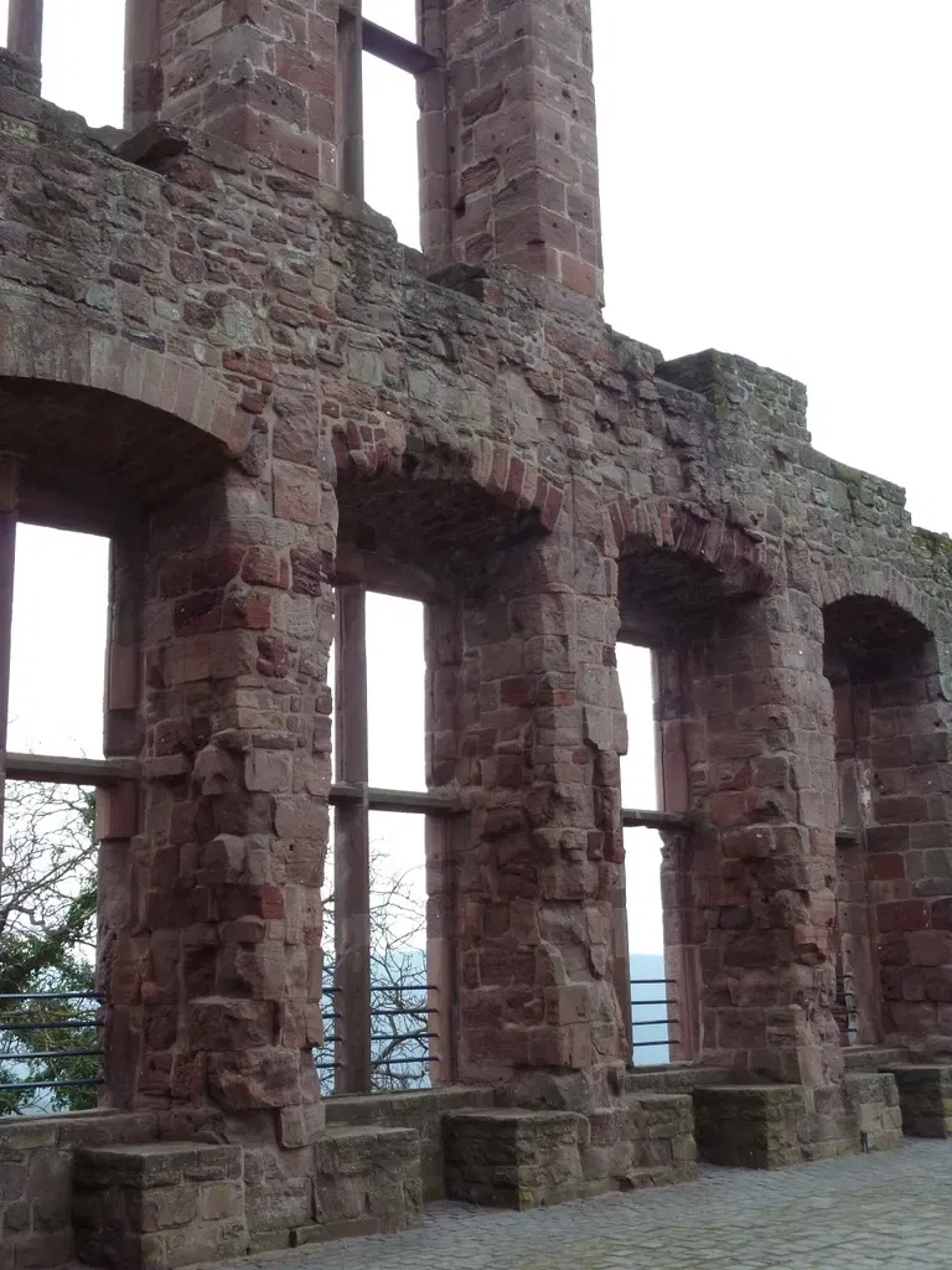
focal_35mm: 42
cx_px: 476
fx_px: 1540
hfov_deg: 34.3
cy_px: 635
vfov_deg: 44.8
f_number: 3.7
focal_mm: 6.9
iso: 80
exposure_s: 1/40
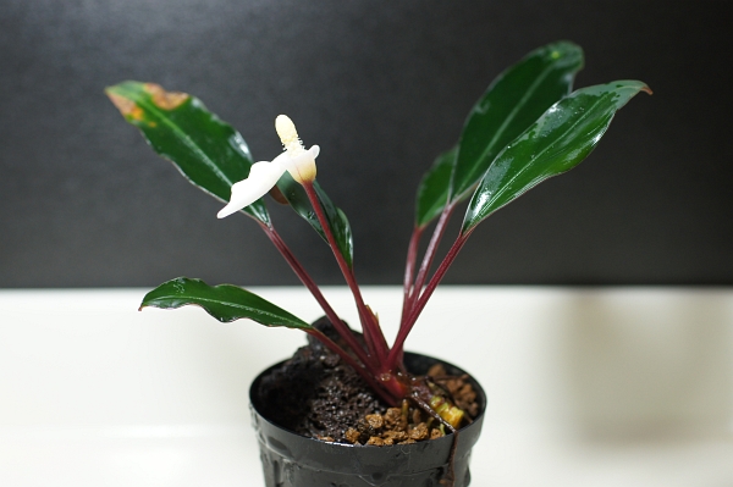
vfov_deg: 18.2
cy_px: 244
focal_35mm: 75
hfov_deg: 27.0
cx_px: 366
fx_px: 1526
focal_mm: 50
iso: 400
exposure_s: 1/80
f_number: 4
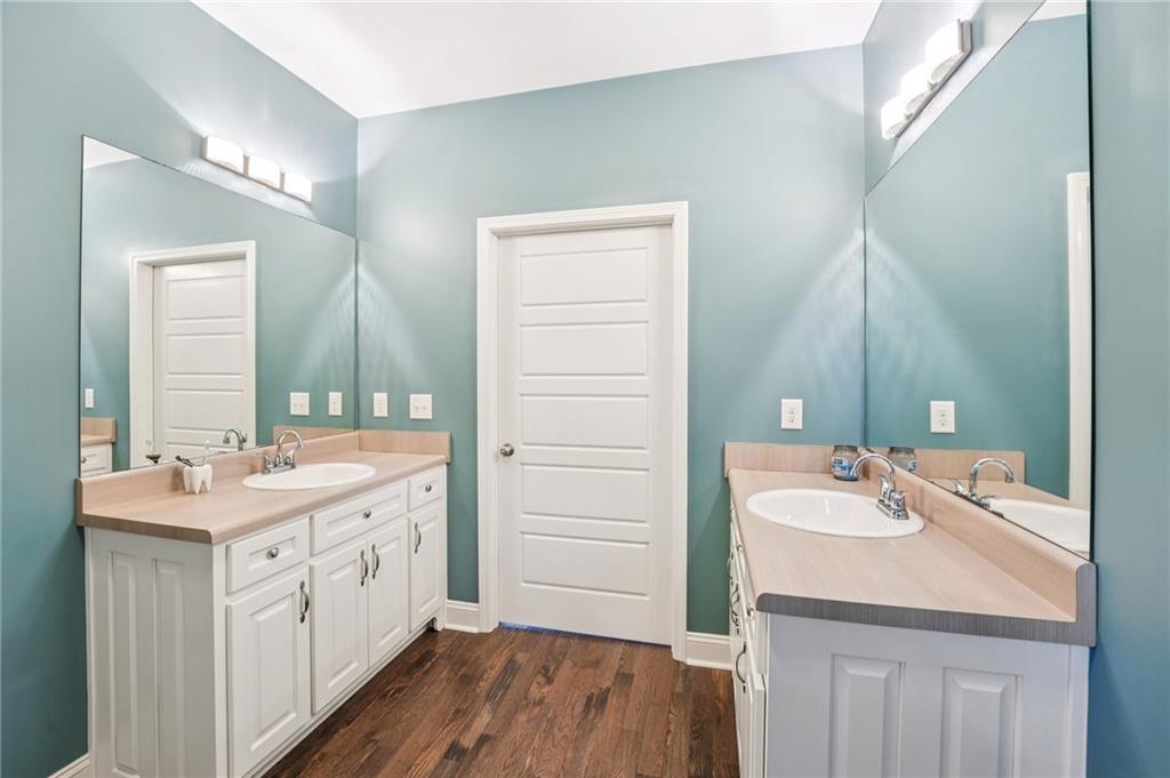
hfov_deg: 104.3
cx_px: 585
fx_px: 455
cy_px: 389
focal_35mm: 14
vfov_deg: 81.1
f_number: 8
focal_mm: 14
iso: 320
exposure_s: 1/6
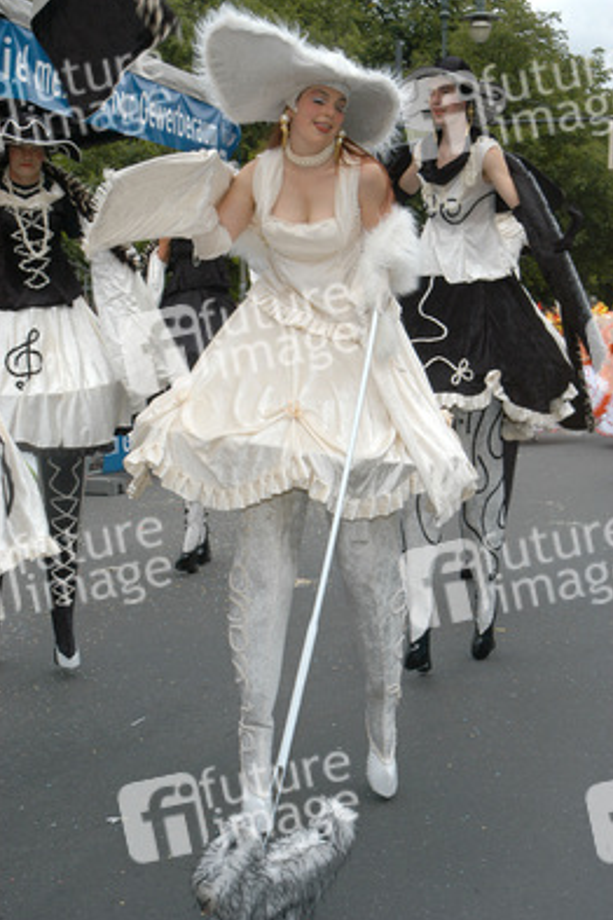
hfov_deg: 22.3
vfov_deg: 32.9
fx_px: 1558
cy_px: 456
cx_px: 306
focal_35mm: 61
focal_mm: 40
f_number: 13
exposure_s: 1/160
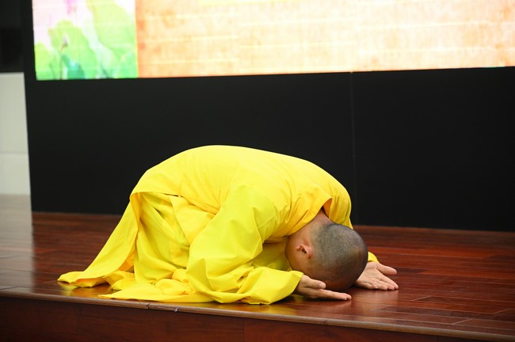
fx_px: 1715
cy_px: 171
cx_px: 258
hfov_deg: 17.1
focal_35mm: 120
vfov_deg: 11.4
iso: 5000
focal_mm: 120
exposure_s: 1/160
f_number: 4
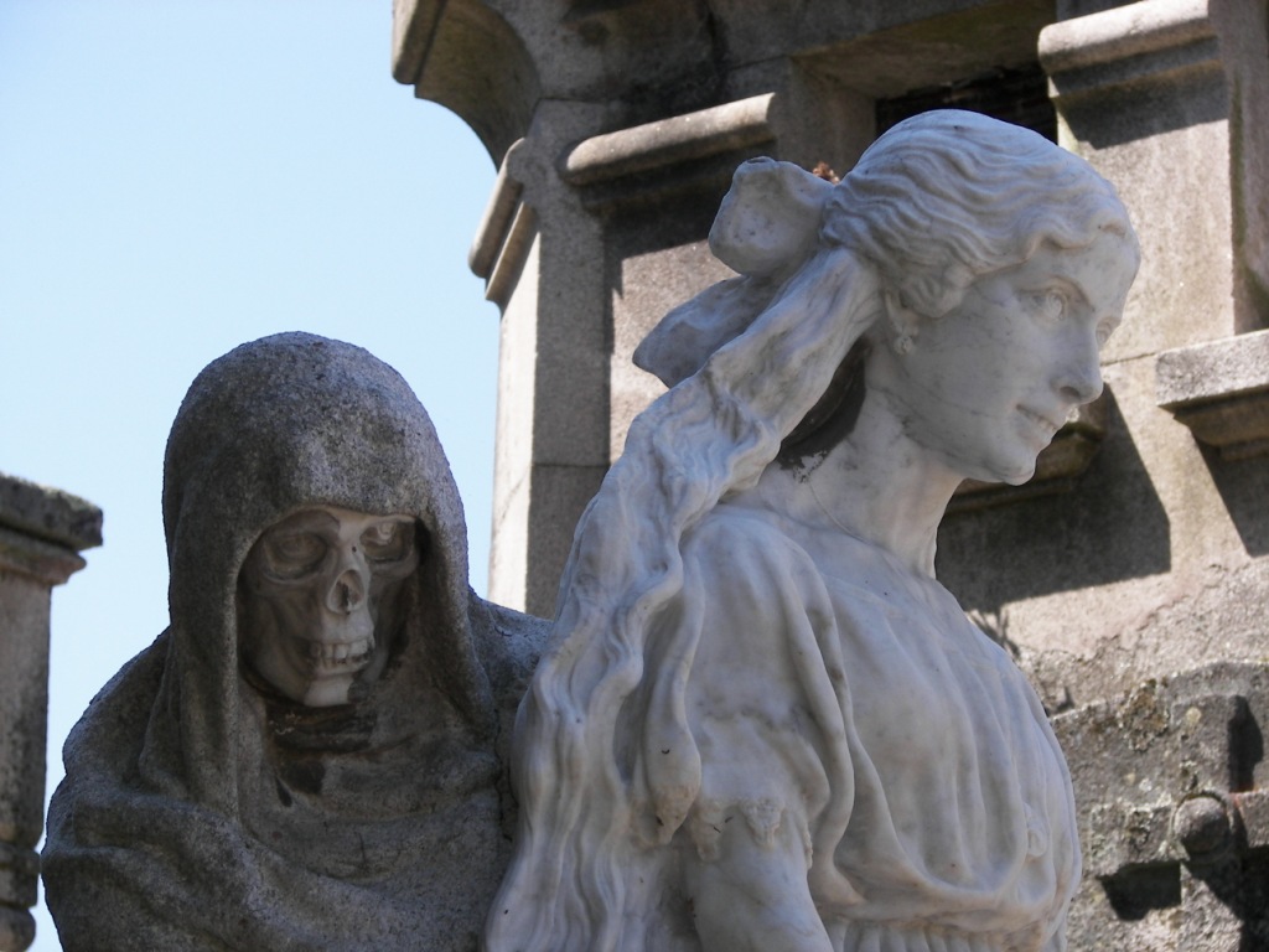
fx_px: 5206
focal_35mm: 142
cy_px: 476
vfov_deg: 10.4
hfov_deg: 13.9
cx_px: 634
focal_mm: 23.6
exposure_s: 1/400
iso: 50
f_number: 3.2
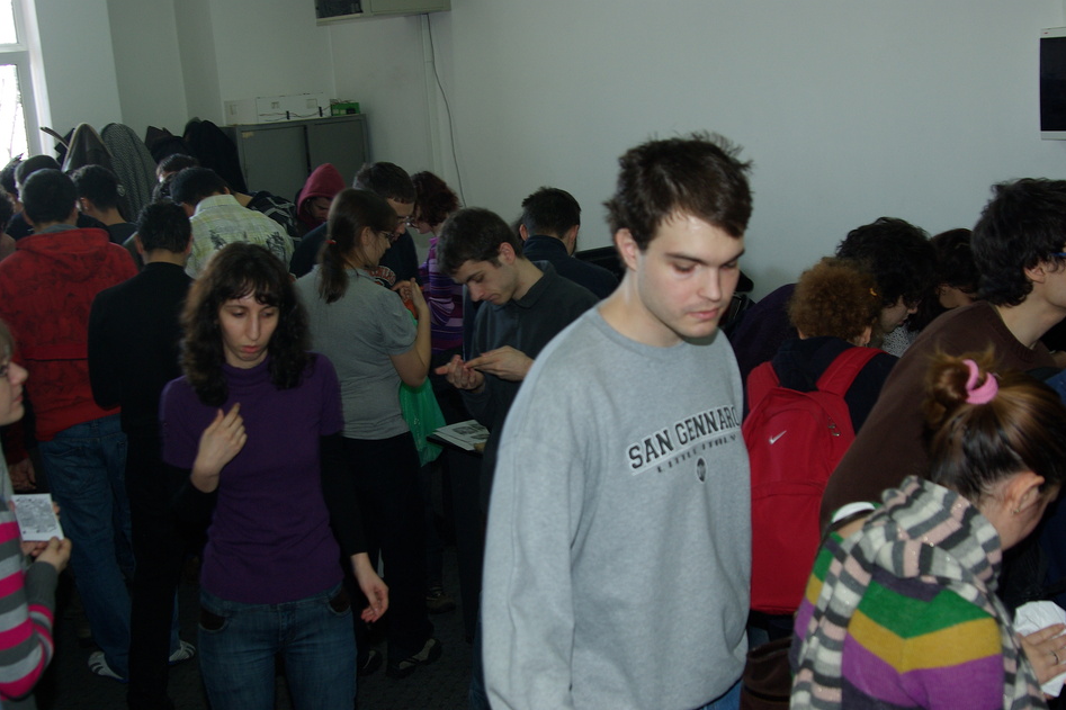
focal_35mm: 43
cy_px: 363
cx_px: 544
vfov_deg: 31.2
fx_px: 1273
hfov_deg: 45.4
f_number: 4
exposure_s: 1/50
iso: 250
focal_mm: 28
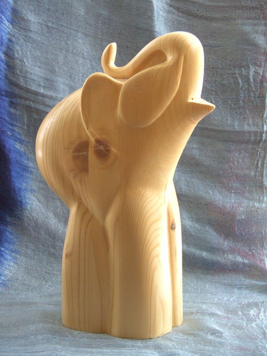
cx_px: 134
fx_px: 1152
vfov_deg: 17.6
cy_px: 178
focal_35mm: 112
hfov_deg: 13.2
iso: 200
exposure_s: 1/5
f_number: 4
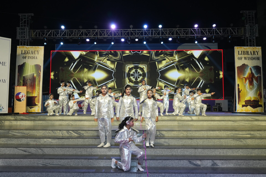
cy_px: 88
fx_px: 236
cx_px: 133
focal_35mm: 32
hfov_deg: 58.7
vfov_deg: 41.1
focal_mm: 32
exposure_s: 1/160
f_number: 5.6
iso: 1600
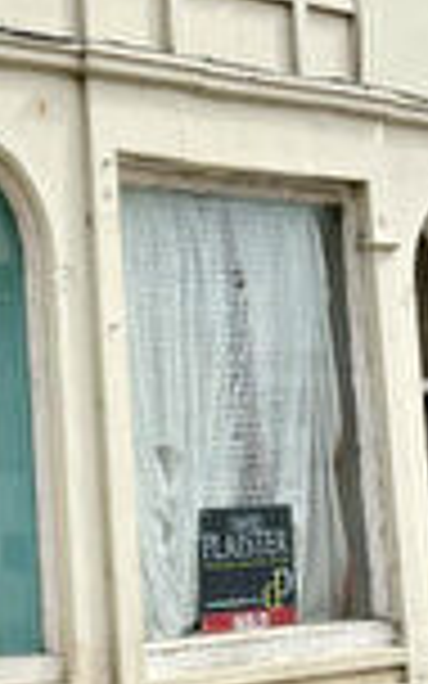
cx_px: -230
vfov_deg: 17.5
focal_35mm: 117
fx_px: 2184
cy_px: 47
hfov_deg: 10.8
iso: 100
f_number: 1.78
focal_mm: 6.76
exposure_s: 1/4975
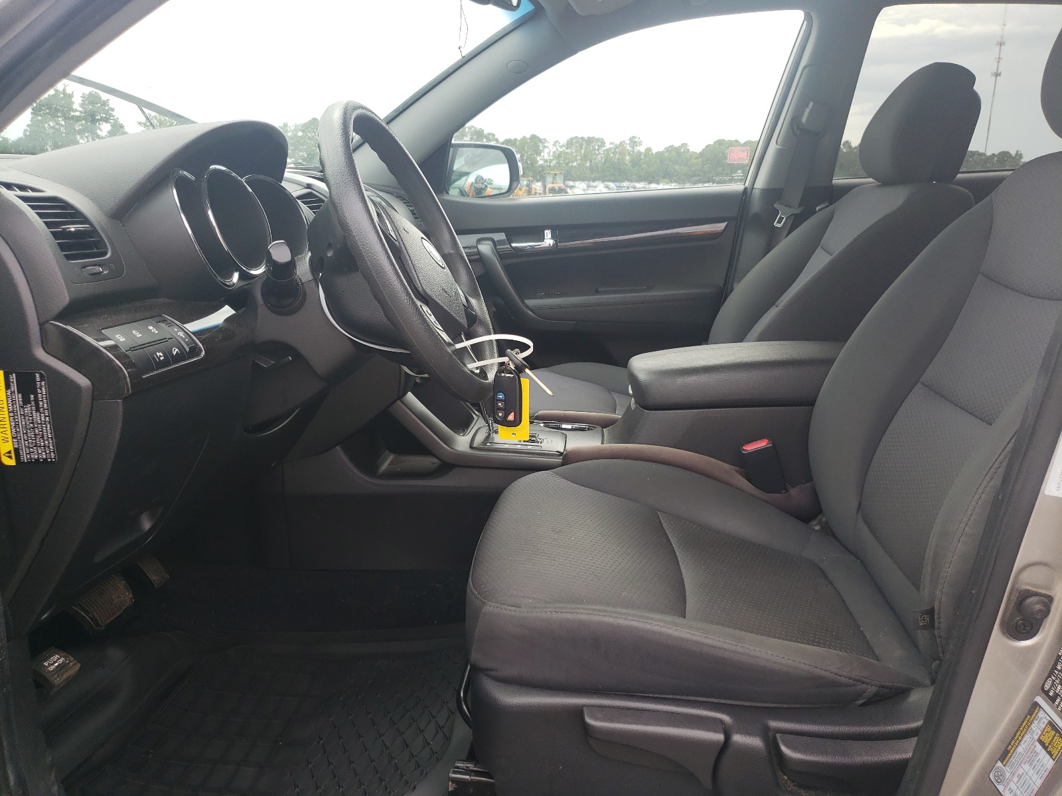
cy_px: 398
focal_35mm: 26
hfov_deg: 67.3
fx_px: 798
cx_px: 531
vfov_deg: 53.1
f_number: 1.5
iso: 50
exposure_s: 1/357
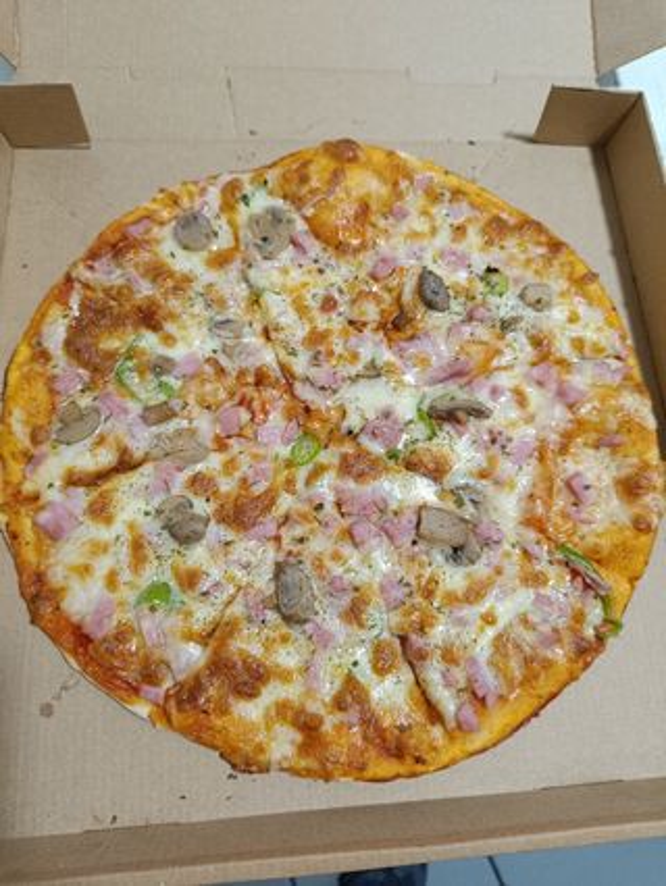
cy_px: 443
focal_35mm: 24
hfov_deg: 56.9
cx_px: 333
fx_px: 615
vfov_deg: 71.6
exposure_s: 1/50.1
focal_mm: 5.59
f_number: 1.88
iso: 664
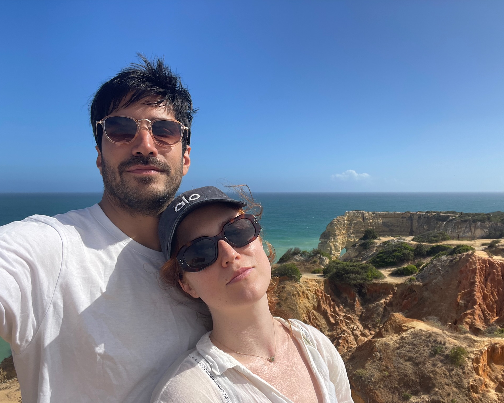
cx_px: 267
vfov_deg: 58.8
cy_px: 201
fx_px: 358
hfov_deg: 70.2
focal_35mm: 24
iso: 25
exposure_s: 1/964
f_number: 2.2
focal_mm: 2.71
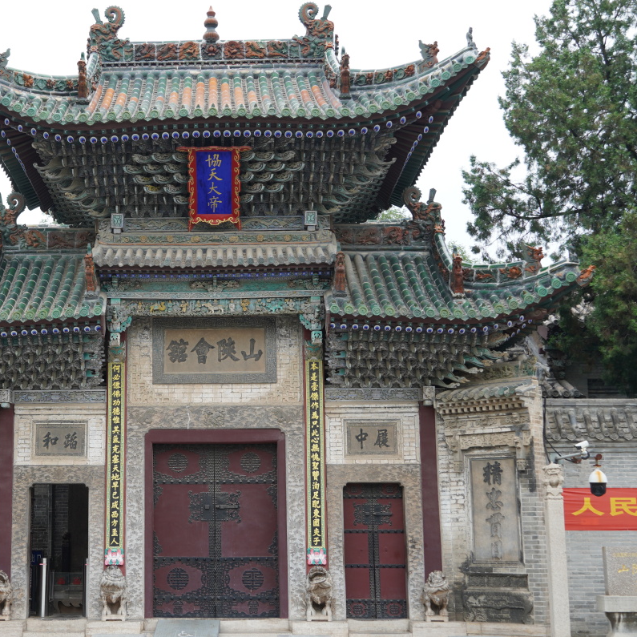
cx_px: 175
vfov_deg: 28.8
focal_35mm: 60
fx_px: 1242
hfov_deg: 28.4
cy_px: 319
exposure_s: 1/60
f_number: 5.6
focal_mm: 31
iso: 100
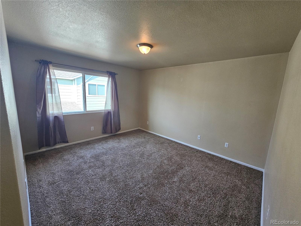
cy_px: 113
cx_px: 150
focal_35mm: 13
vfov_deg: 89.9
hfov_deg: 106.2
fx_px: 113
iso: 100
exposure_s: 1/60
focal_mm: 2.2
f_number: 2.2
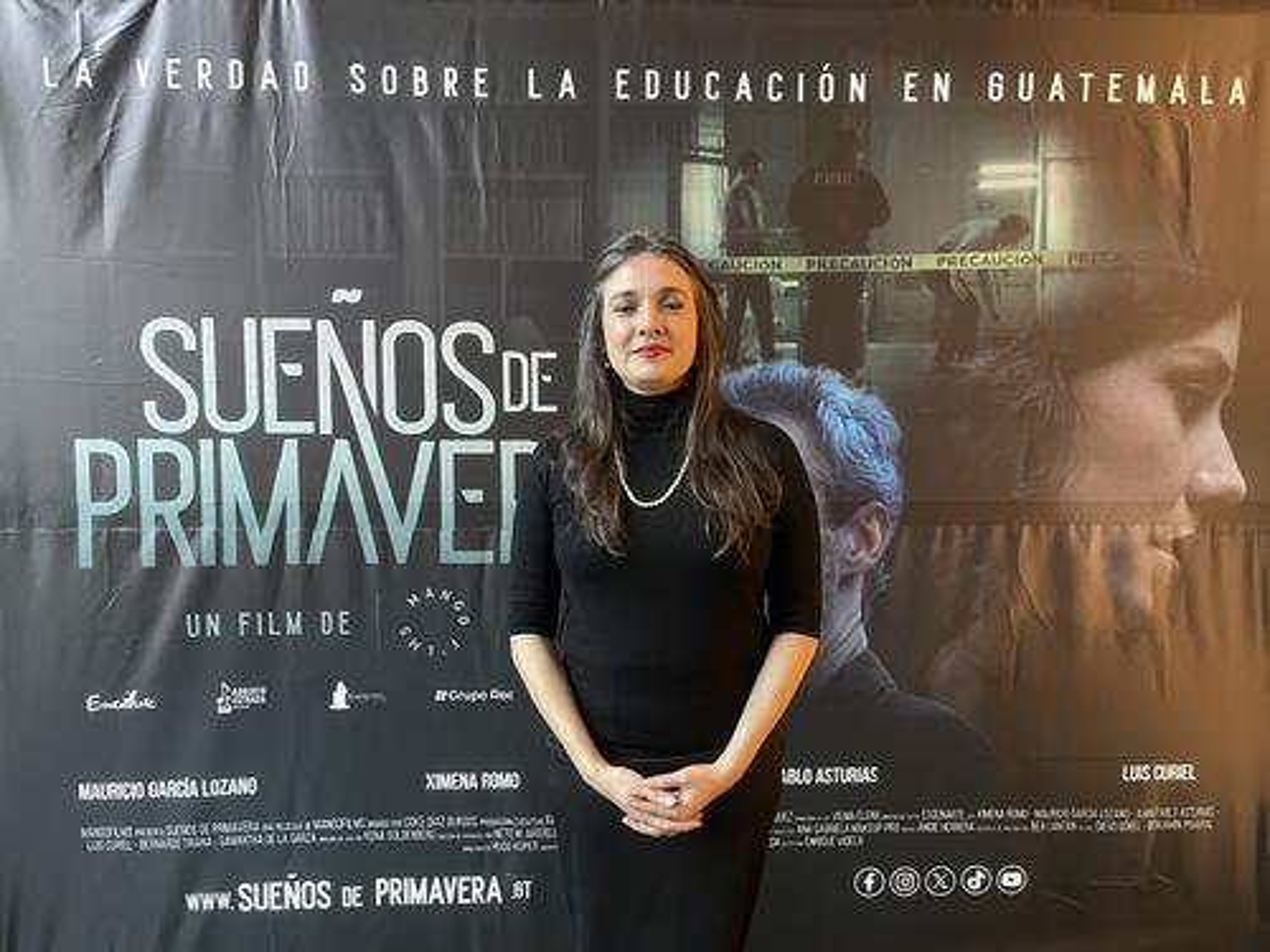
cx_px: 635
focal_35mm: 26
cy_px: 476
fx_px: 954
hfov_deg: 67.3
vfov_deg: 53.1
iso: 500
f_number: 1.6
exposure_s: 1/30
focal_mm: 5.1
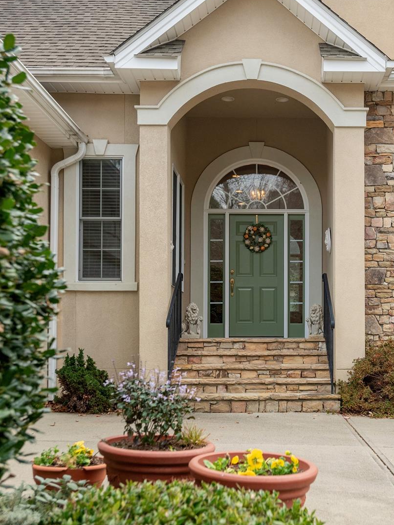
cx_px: 243
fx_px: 667
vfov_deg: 42.9
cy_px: 275
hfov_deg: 32.8
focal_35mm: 44
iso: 320
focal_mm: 32
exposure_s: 1/2000
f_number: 4
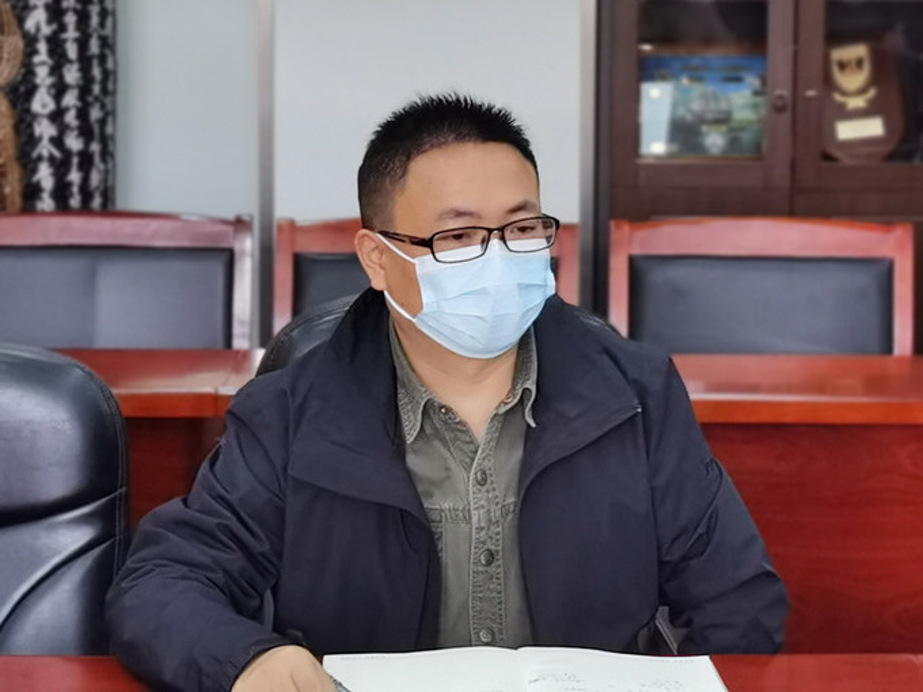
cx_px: 462
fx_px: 2000
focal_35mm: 75
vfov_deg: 19.6
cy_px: 346
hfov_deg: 26.0
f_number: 1.6
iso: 125
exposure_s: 1/100
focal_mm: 5.56
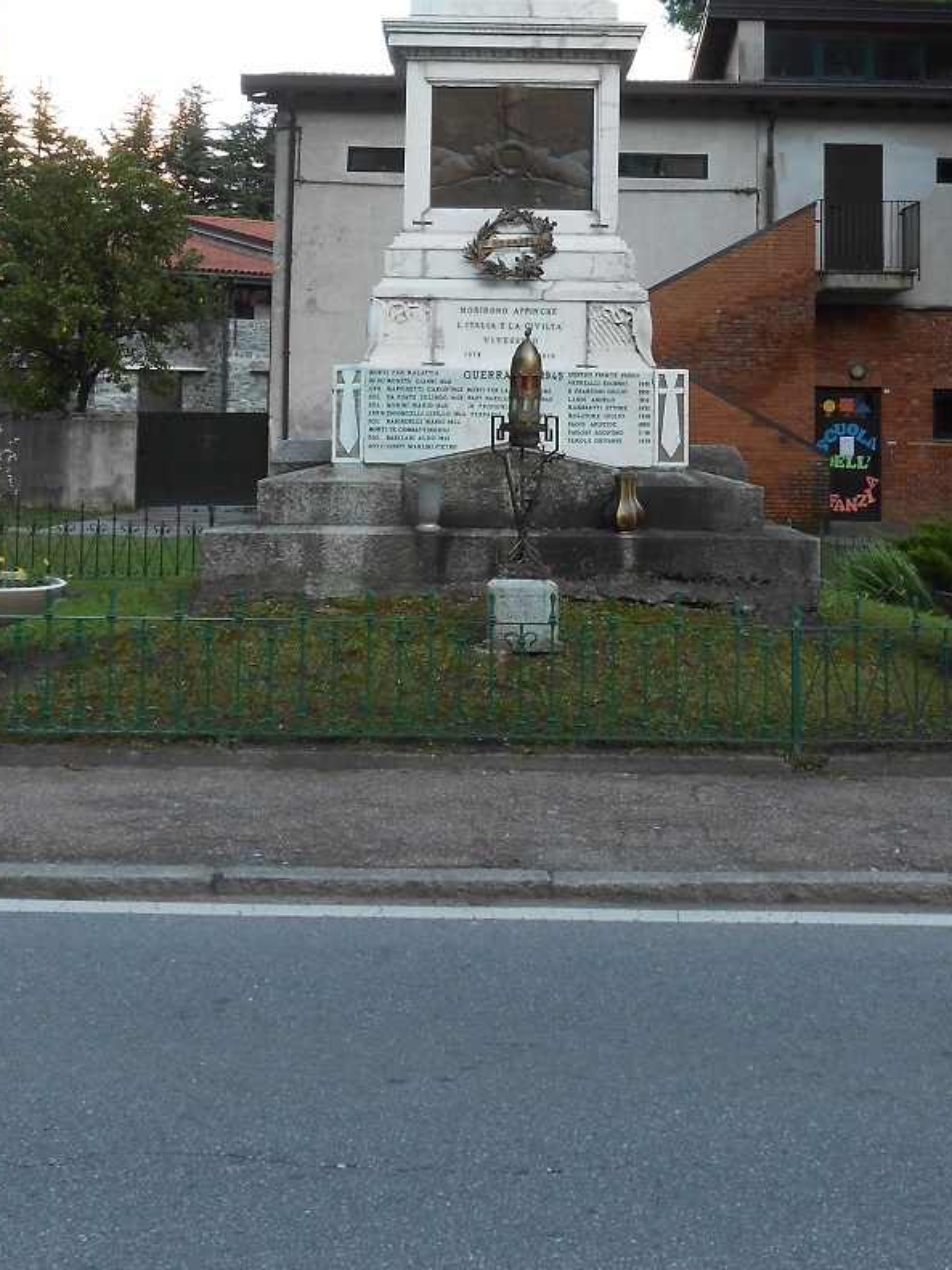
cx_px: 522
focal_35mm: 55
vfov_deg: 33.9
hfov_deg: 26.5
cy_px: 255
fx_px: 2017
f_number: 3.9
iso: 80
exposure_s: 1/80
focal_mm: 6
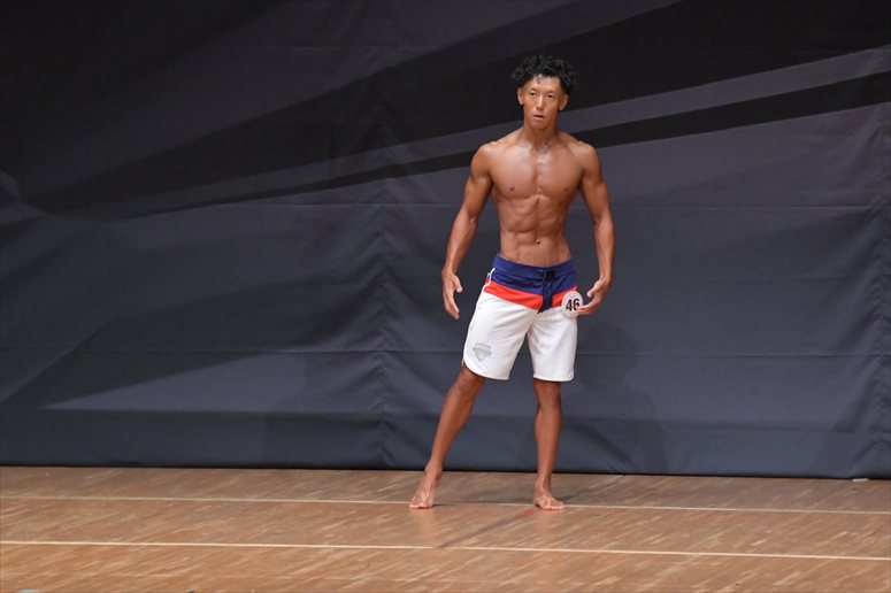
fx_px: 7050
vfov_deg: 4.8
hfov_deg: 7.2
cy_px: 296
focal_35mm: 285
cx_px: 446
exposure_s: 1/400
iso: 6400
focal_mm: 190
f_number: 5.6
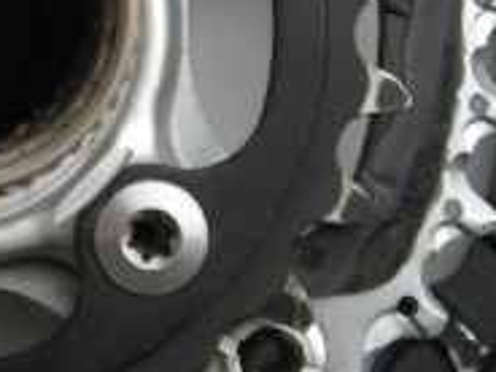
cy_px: -16
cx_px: -78
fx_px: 2364
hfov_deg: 11.8
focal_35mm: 165
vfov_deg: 8.9
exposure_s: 1/46.7
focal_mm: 6.3
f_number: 3.2
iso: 50
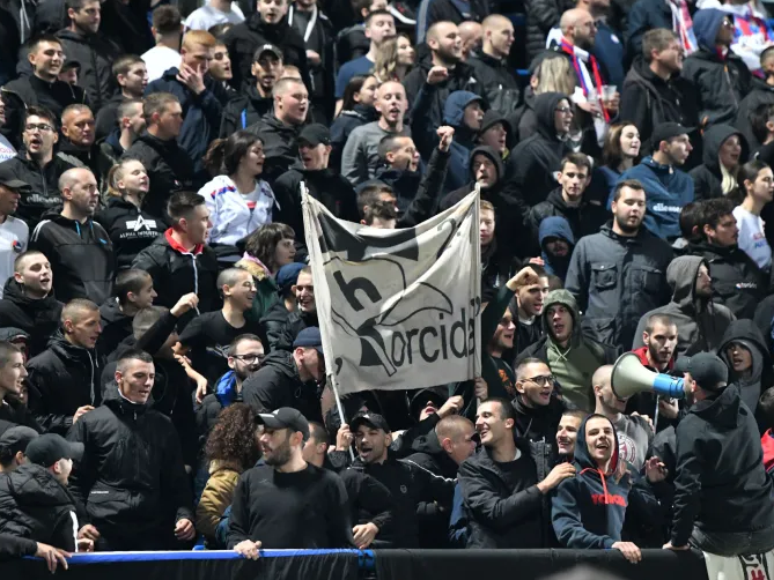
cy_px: 291
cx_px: 368
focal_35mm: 202
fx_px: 4517
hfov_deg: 9.8
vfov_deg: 7.4
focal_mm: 185
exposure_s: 1/320
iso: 4000
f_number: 5
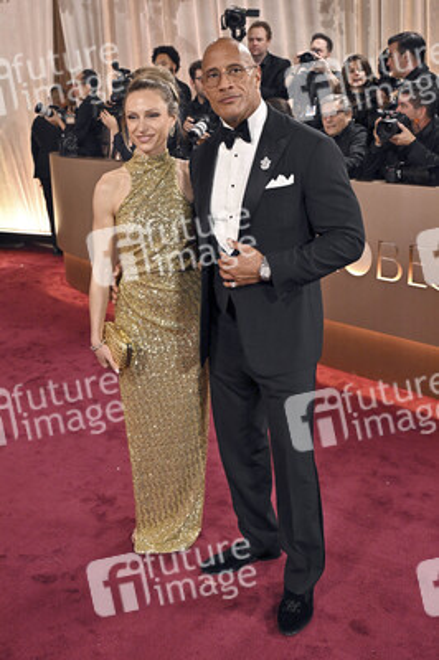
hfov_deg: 35.9
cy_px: 330
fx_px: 678
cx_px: 220
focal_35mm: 37
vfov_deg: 51.9
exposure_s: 1/320
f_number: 5.6
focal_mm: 37
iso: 2500
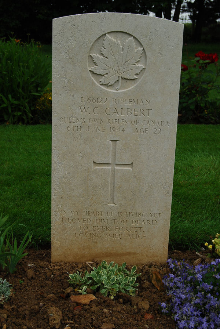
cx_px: 110
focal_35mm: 57
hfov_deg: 23.9
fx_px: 521
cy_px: 164
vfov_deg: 35.0
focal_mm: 38
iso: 200
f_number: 8
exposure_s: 1/250
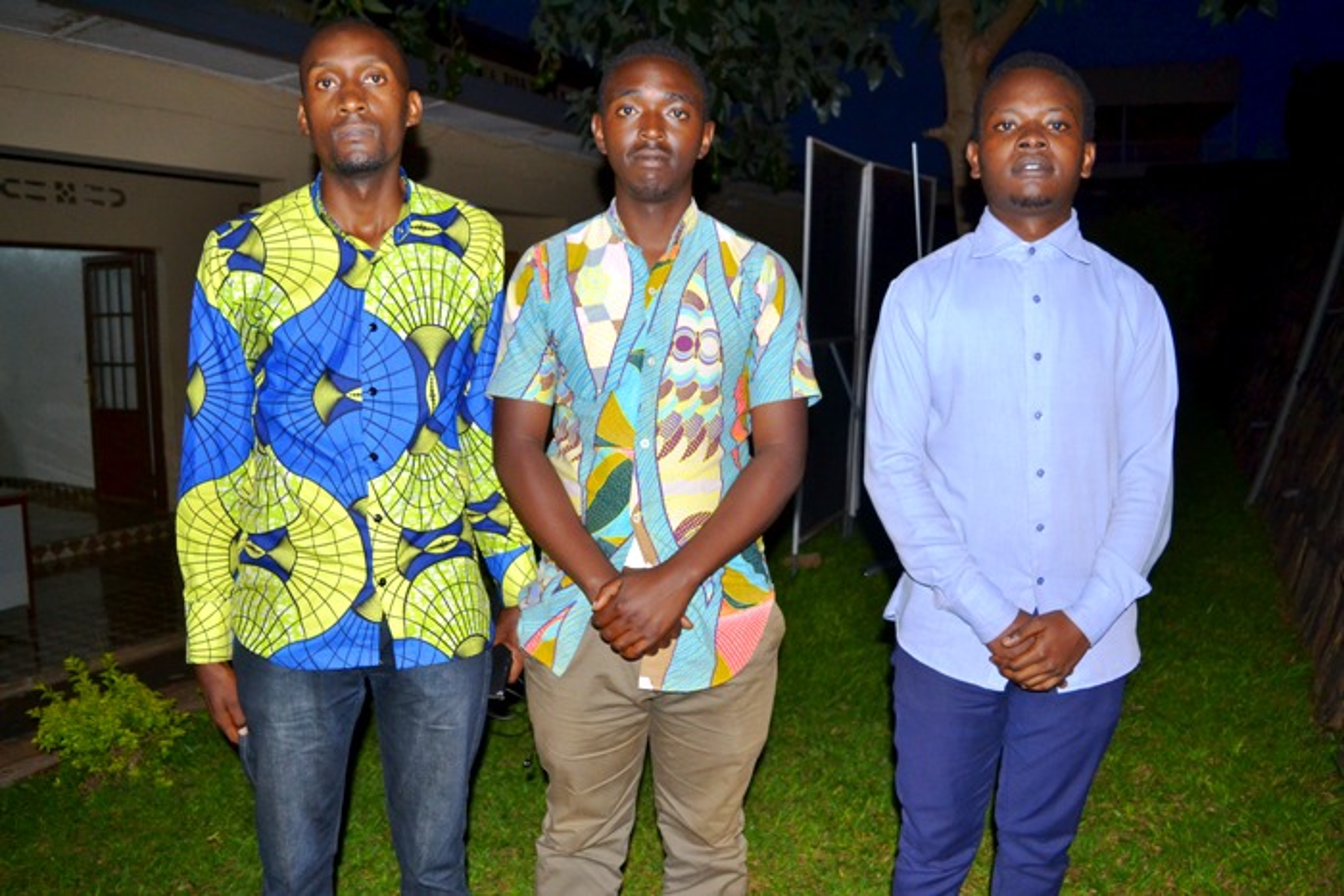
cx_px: 672
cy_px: 448
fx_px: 1008
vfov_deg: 47.9
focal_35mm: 27
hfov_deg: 67.4
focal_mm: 18
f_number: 4
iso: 800
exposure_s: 1/60
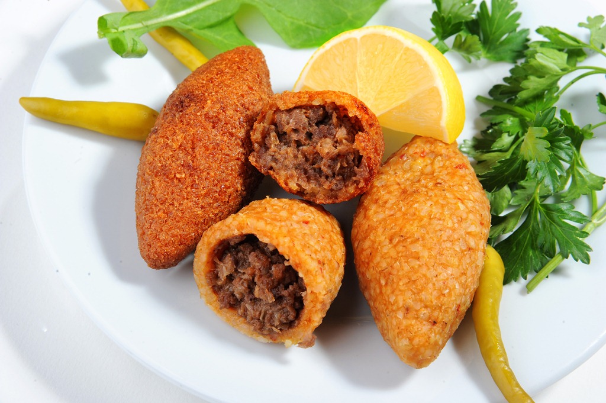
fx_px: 1430
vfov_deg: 16.0
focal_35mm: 85
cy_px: 202
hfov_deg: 23.9
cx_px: 303
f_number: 18
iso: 250
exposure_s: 1/125
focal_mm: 85
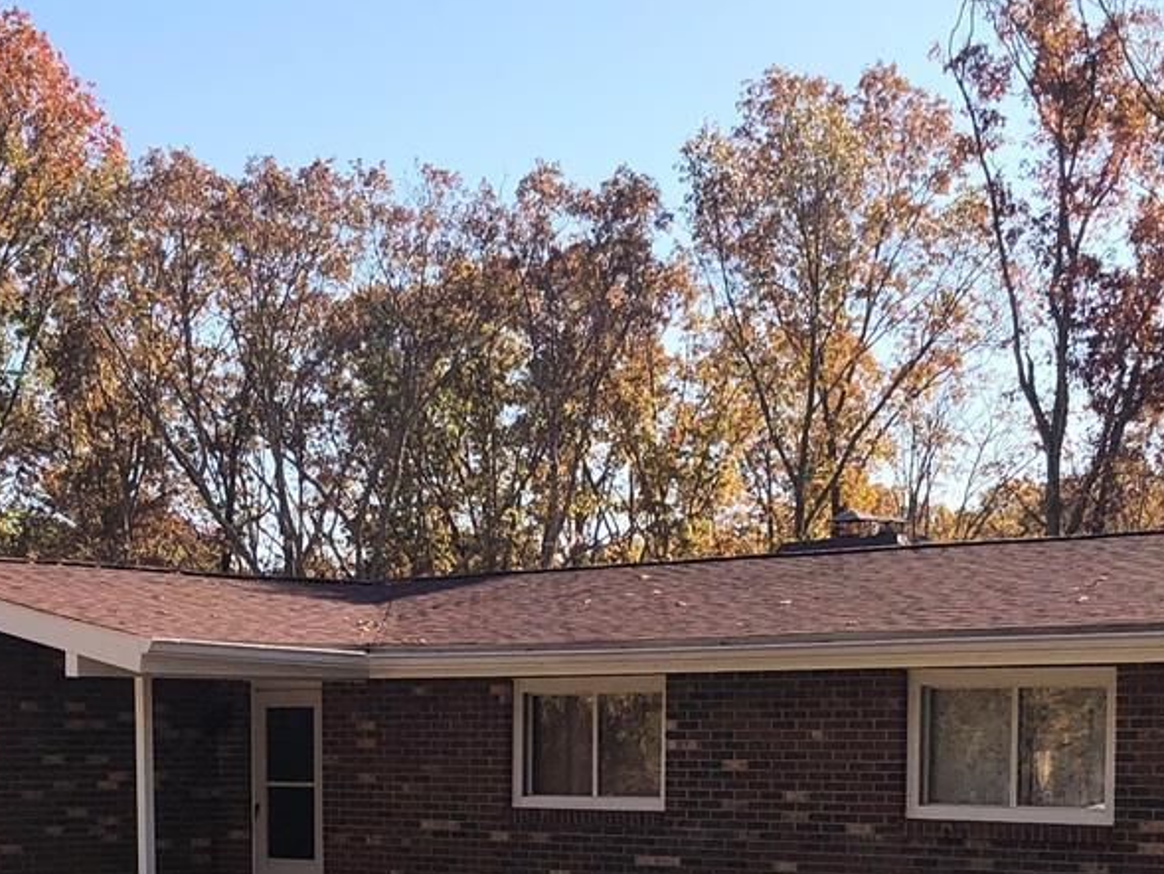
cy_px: 933
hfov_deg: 25.6
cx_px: 543
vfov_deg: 18.7
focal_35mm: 76
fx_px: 2556
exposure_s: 1/1656
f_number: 1.8
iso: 20
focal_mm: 3.99
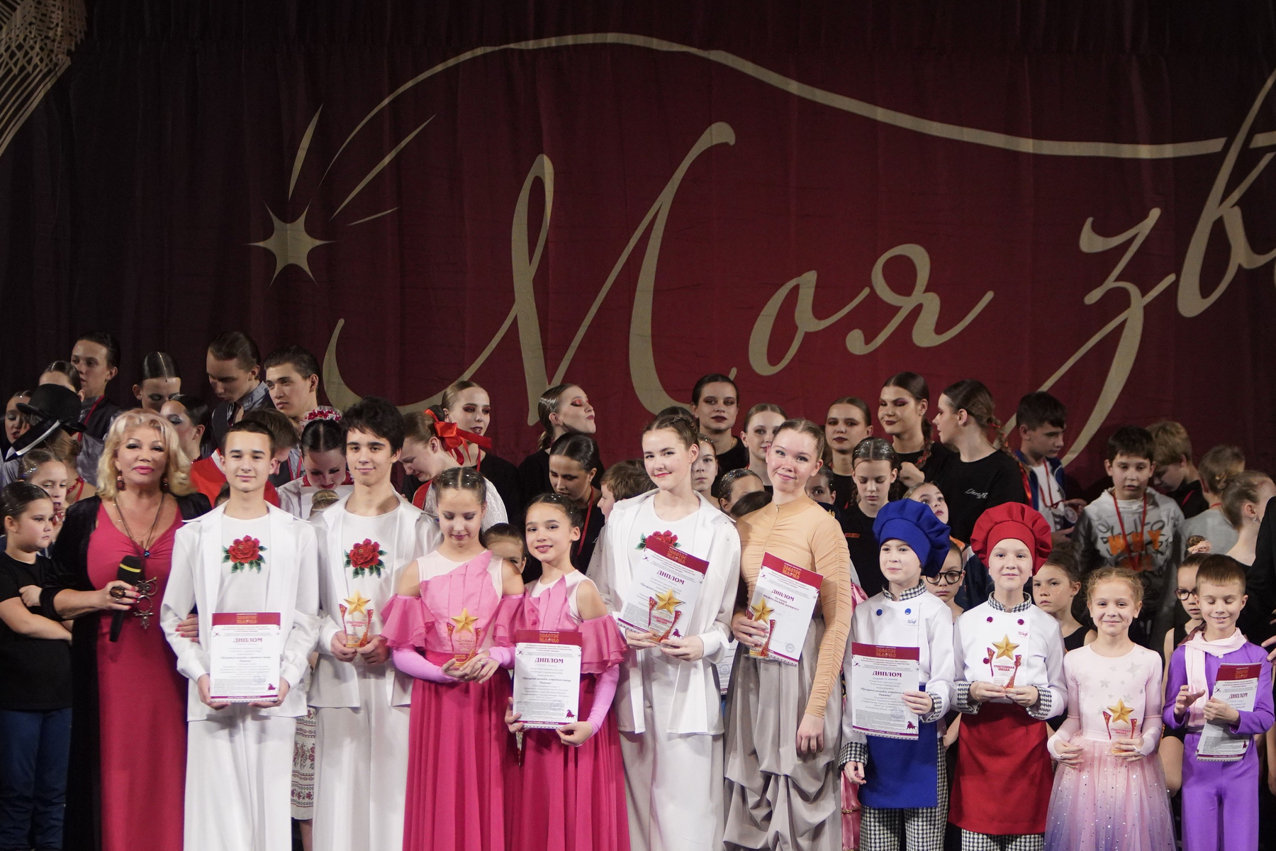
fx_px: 7159
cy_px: 468
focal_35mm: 202
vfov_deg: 6.8
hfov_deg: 10.2
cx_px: 746
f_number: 2.8
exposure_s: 1/500
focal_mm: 95
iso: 2000
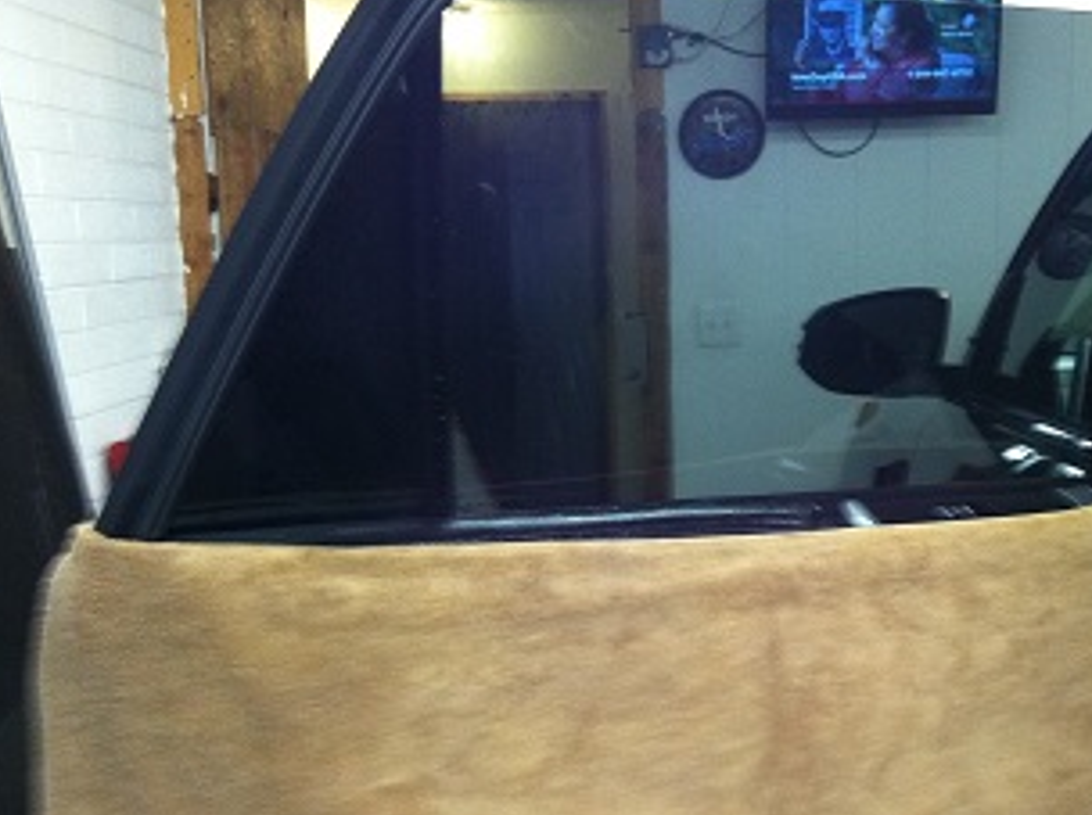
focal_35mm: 53
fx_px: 1669
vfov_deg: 27.4
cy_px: 454
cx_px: 686
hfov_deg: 36.0
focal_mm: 3.85
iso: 200
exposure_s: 1/15
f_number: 2.8
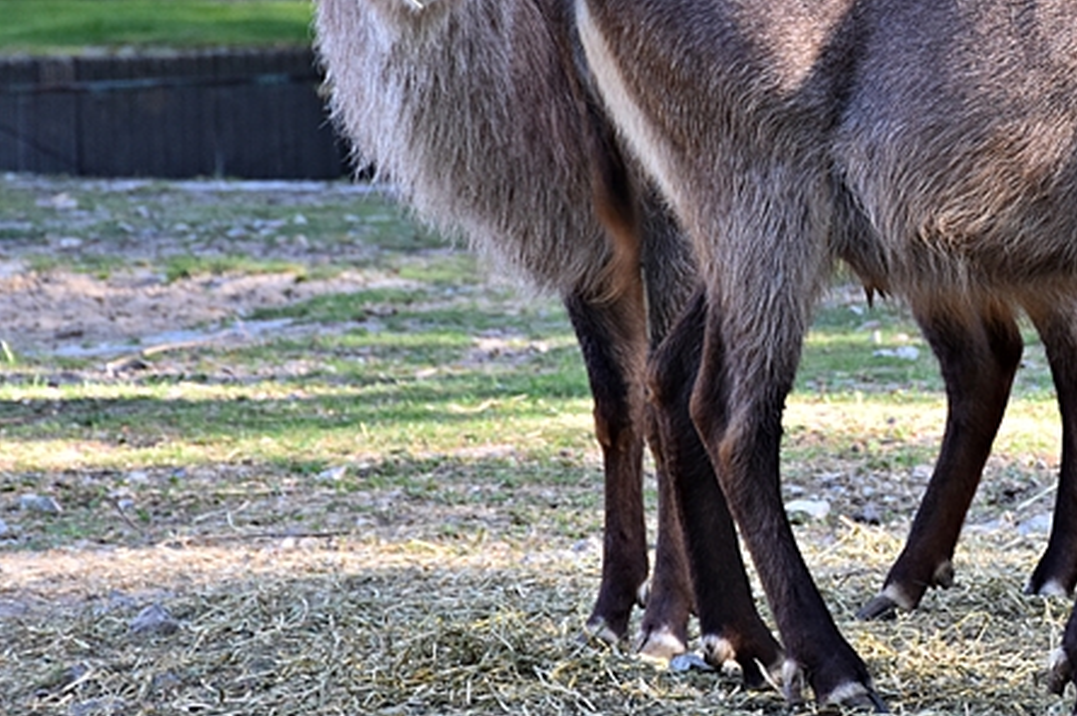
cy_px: 156
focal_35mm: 311
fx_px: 9297
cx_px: 1116
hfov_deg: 6.6
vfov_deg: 4.4
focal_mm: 90
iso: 400
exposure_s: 1/80
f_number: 5.3
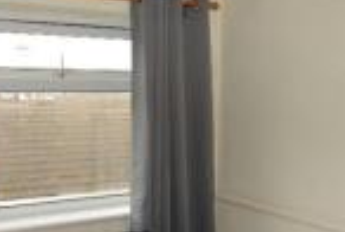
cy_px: 231
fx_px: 515
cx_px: 156
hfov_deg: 37.0
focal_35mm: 54
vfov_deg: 24.2
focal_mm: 11
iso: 200
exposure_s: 1/100
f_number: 5
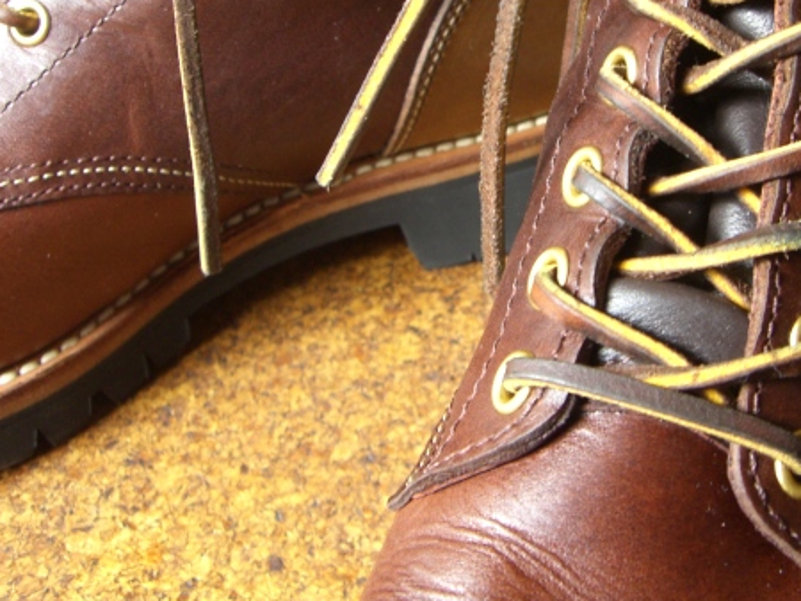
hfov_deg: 35.2
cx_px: 532
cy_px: 215
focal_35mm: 54
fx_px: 1250
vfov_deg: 26.9
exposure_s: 1/10
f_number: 2.7
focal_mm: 6.2
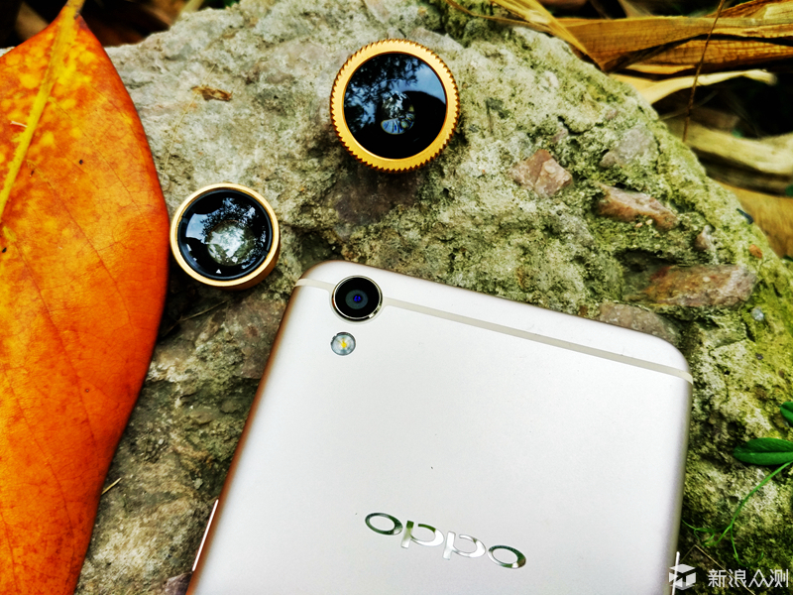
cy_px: 298
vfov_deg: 46.8
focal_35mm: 30
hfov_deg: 60.0
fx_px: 687
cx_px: 396
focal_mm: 4.12
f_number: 2
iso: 100
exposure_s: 1/153
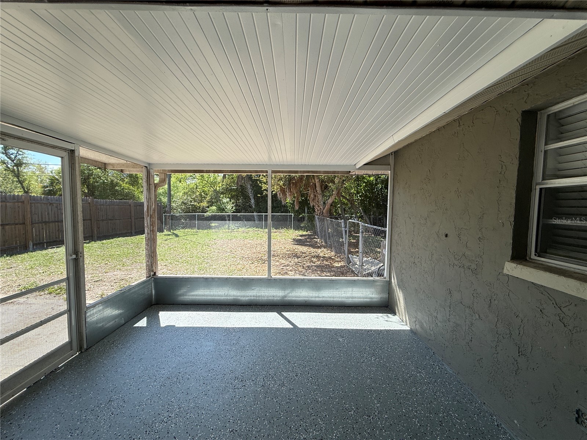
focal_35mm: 14
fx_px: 237
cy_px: 220
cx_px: 294
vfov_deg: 85.7
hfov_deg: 102.1
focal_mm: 2.22
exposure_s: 1/482
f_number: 2.2
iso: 50
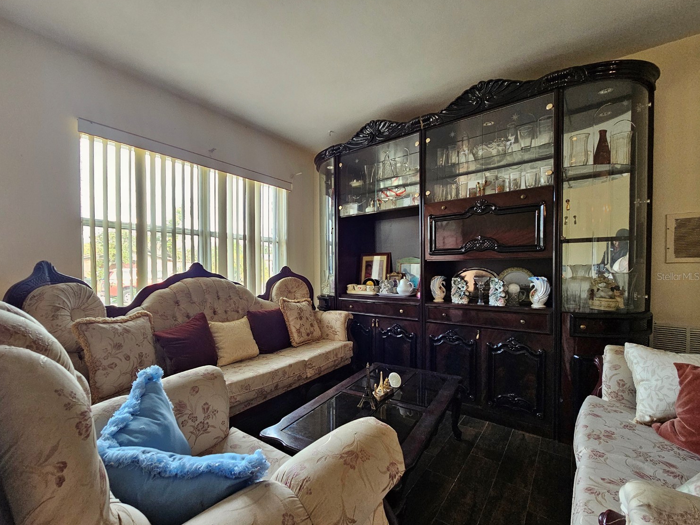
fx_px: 283
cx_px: 325
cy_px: 276
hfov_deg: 101.9
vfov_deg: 85.6
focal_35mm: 14
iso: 320
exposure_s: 1/60.2
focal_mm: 2.2
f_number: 2.2
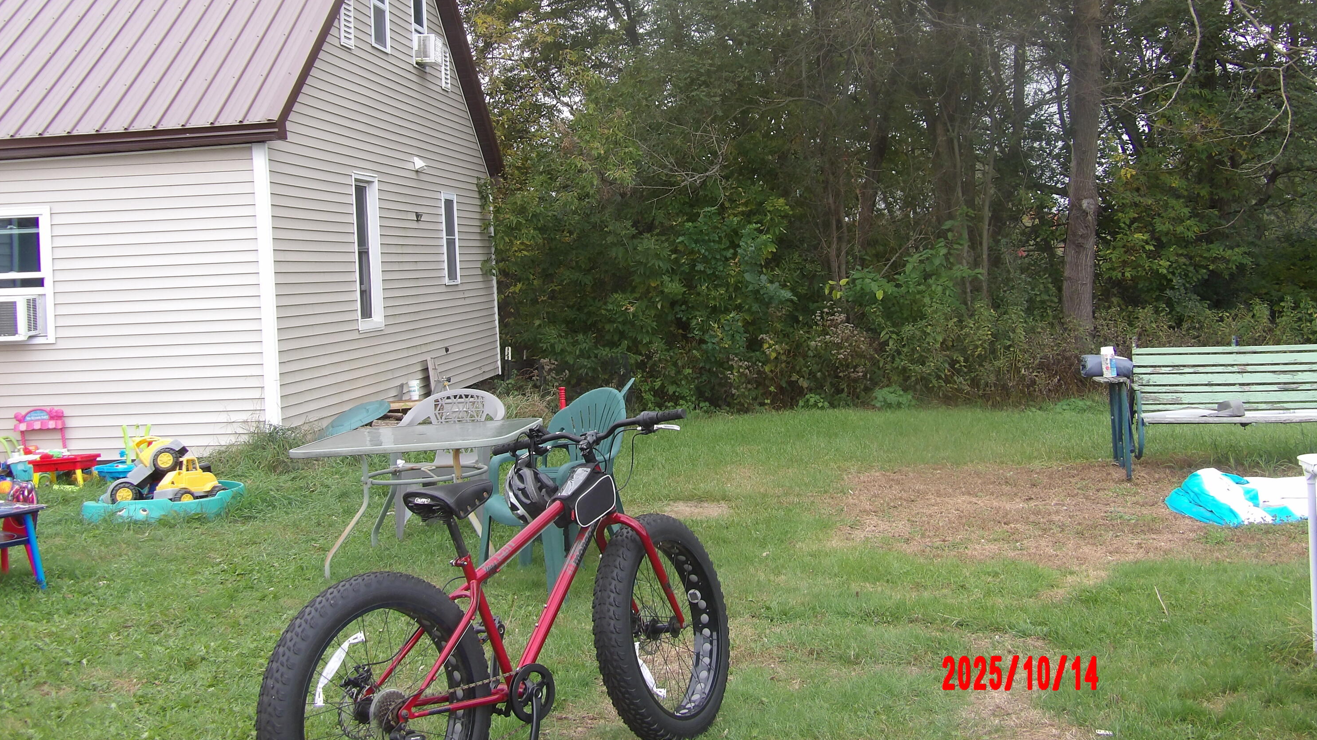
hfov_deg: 47.4
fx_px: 1502
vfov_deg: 27.6
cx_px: 655
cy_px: 285
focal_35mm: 43
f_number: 3.7
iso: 100
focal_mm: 7
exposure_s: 1/65
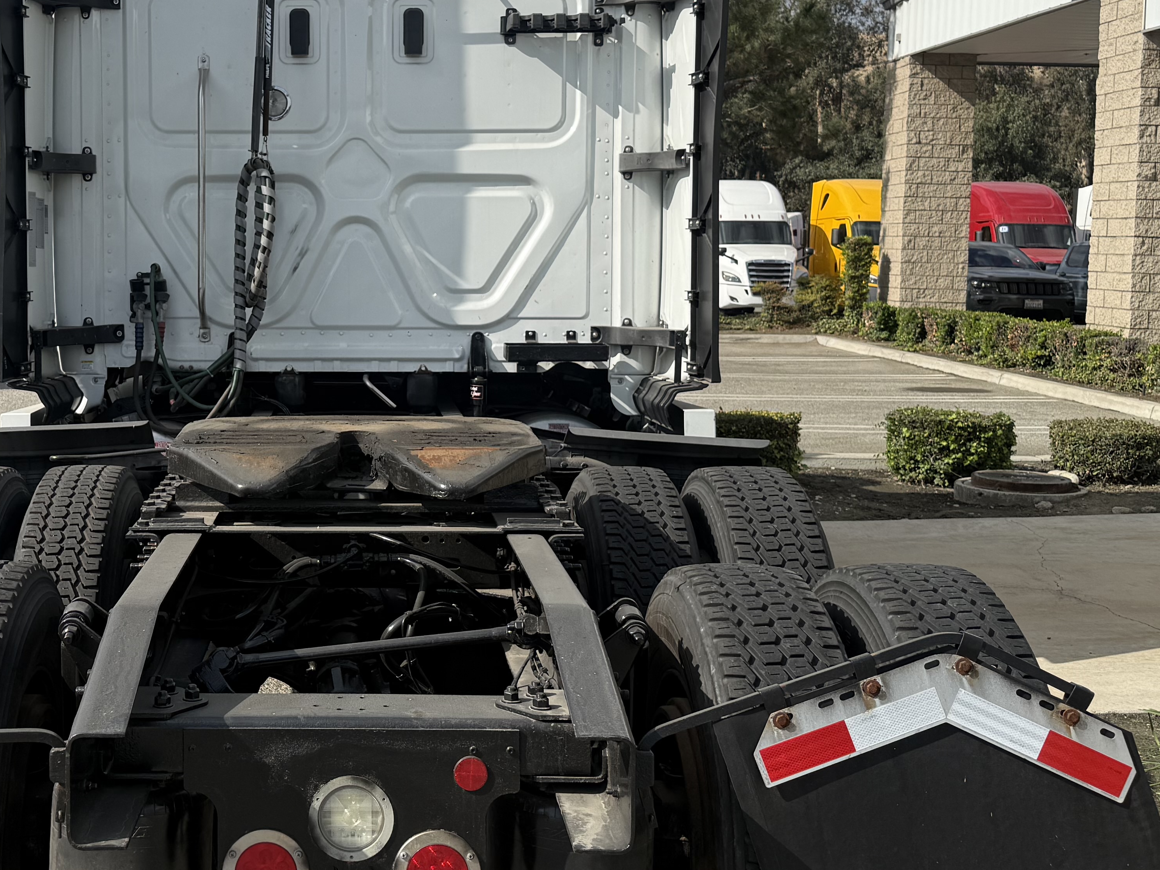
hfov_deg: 40.3
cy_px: 307
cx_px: 316
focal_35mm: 46
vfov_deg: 31.3
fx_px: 1541
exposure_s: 1/5714
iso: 80
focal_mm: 6.76
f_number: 1.78
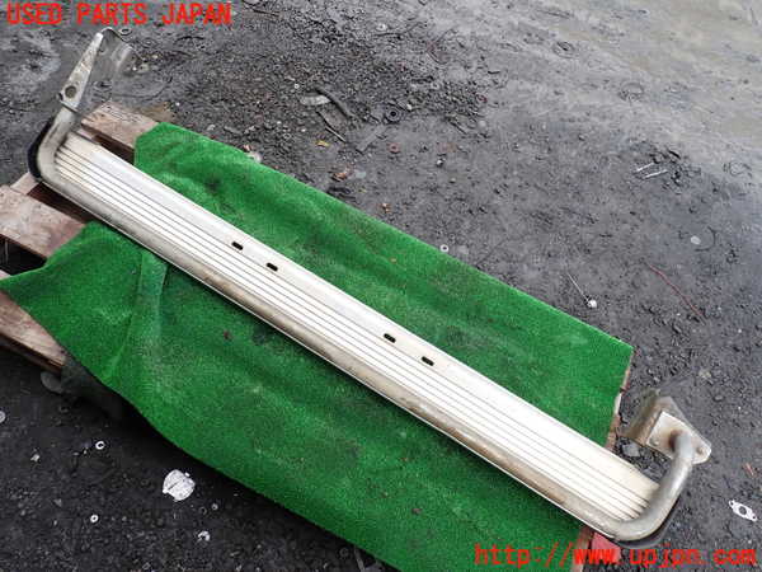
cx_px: 381
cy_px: 286
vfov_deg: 54.9
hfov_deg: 69.4
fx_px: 550
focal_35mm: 25
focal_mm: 4.5
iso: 100
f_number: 2.8
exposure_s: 1/250
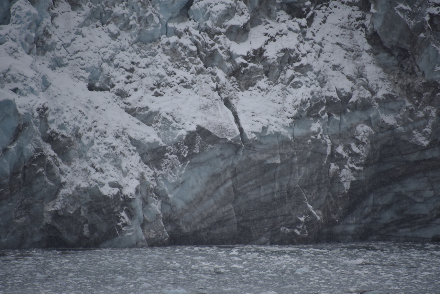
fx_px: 3667
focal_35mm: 300
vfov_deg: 4.6
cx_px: 220
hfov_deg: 6.9
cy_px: 147
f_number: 5.6
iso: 360
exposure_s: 1/640
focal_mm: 300
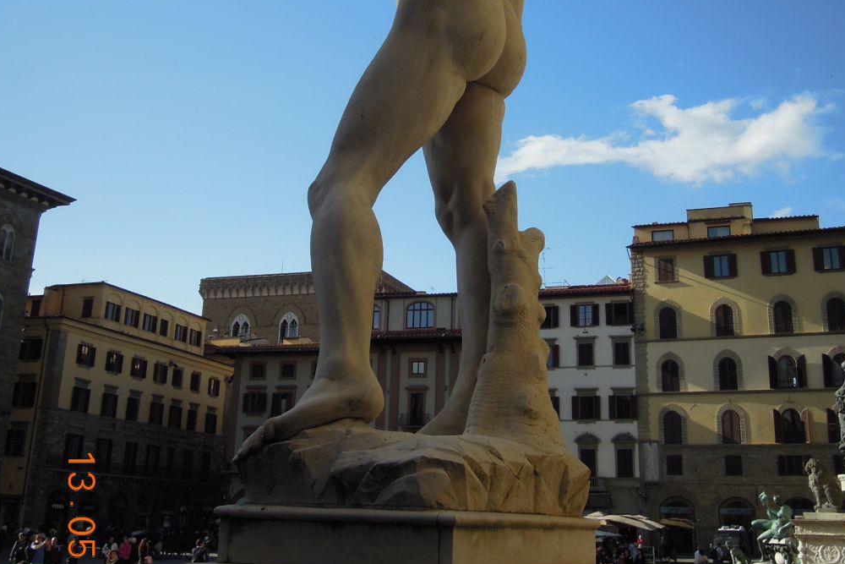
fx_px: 1033
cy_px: 149
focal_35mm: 44
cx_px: 423
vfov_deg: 30.1
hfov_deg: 44.5
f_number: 3.7
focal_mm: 5.5
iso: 160
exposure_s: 1/1600
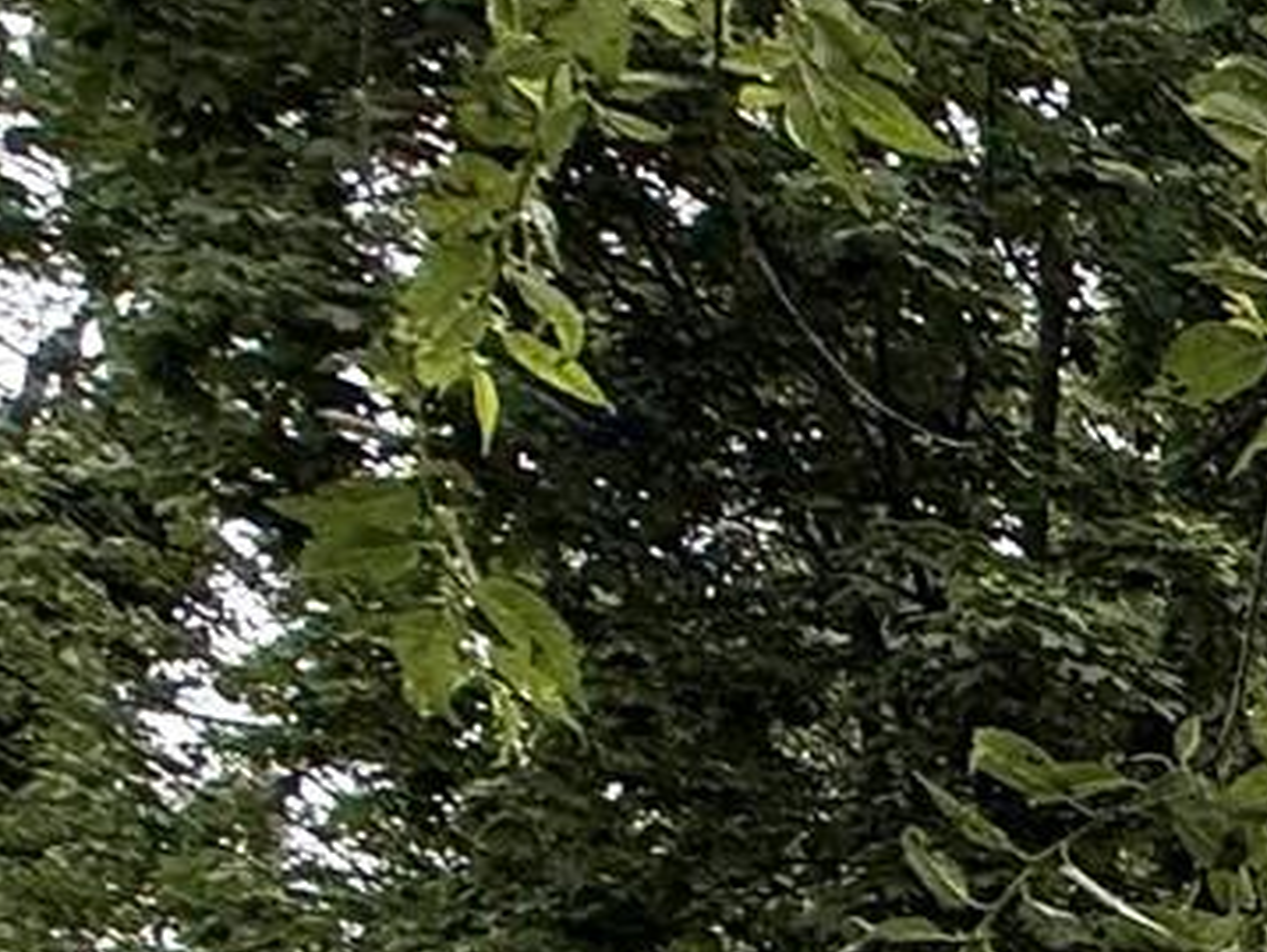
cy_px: 2017
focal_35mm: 80
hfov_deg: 13.6
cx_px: 3306
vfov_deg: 14.6
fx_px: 2930
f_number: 2.2
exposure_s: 1/342
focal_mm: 2.22
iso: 50
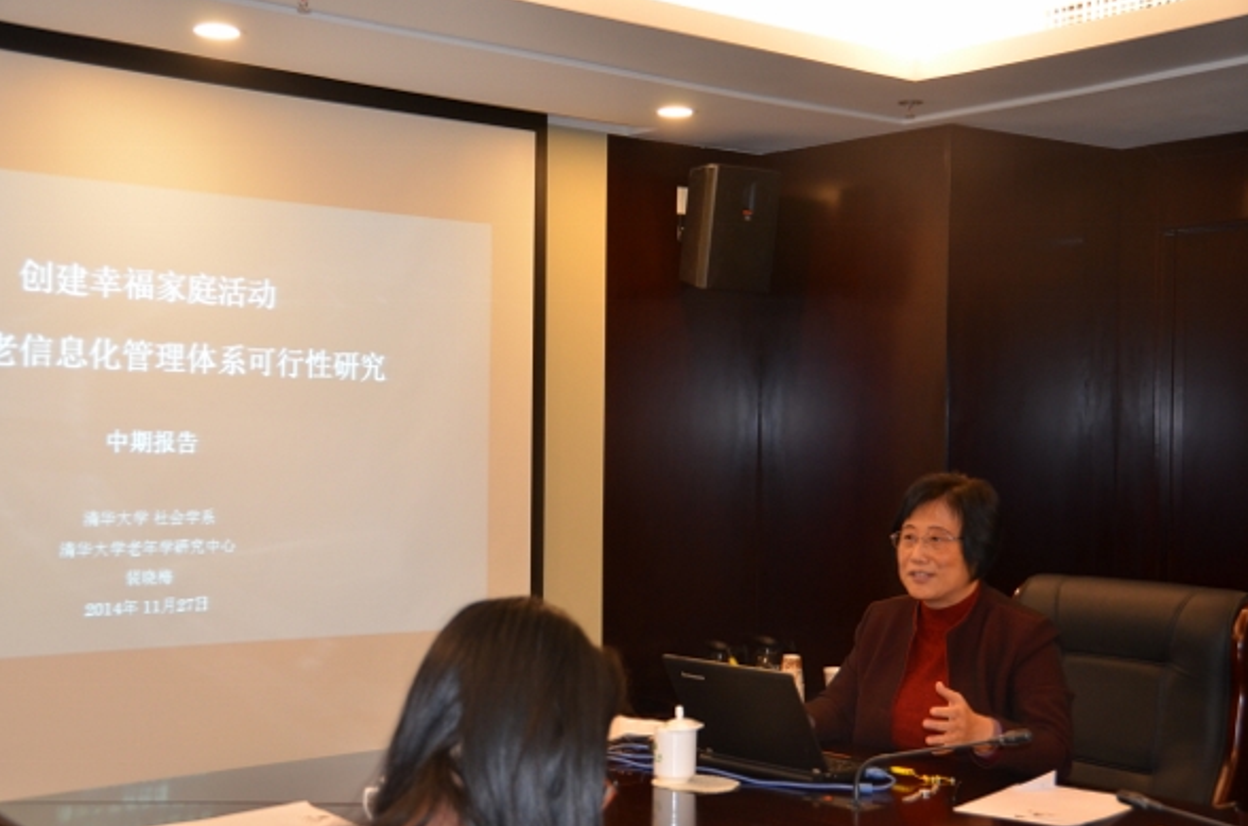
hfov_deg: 40.4
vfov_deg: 27.4
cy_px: 415
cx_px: 616
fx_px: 1695
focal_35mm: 49
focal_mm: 32
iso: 800
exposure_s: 1/60
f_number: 4.2
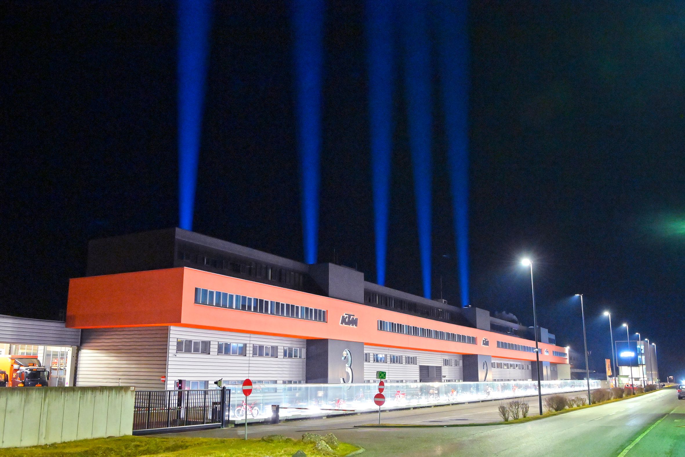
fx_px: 590
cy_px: 228
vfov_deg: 42.3
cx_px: 342
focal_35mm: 31
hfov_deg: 60.3
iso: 12800
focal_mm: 31
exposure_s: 1/15
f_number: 5.6
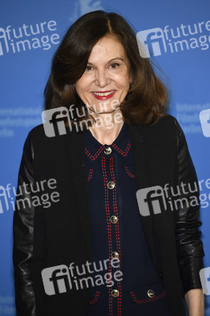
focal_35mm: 200
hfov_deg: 6.9
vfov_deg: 10.3
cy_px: 158
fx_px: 1753
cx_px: 105
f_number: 3.5
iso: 640
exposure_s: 1/320
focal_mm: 200
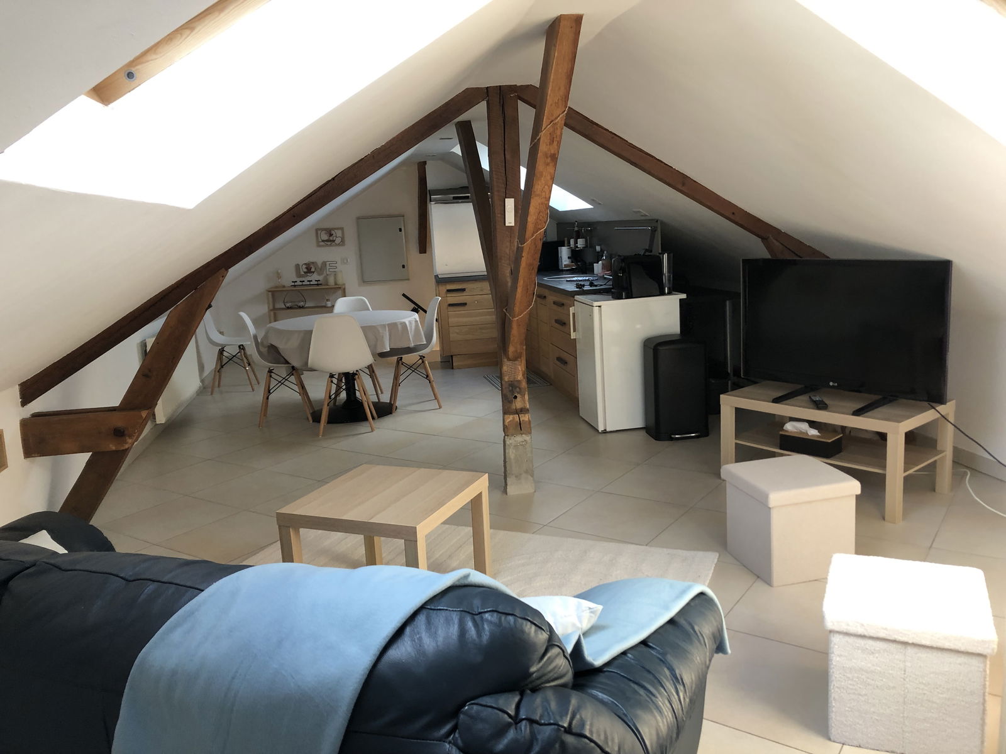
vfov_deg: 49.7
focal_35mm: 28
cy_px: 377
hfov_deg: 63.4
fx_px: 814
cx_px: 503
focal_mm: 3.99
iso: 25
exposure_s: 1/30
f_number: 1.8
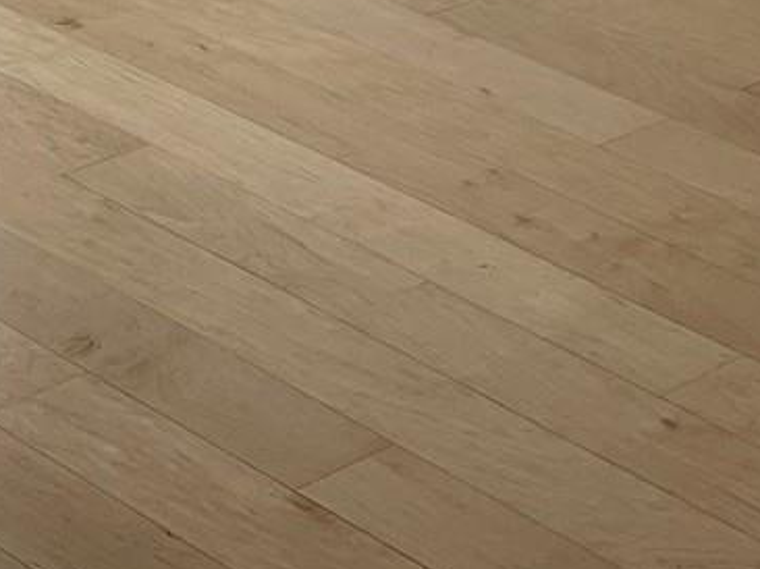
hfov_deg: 14.1
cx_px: 486
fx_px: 3072
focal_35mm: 140
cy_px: -565
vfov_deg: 9.8
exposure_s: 1/121
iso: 100
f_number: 1.6
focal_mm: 5.1
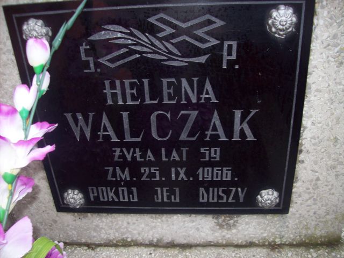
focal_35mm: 36
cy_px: 129
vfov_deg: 39.7
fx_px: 358
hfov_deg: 51.4
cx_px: 172
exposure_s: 1/64
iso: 80
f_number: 2.7
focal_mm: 6
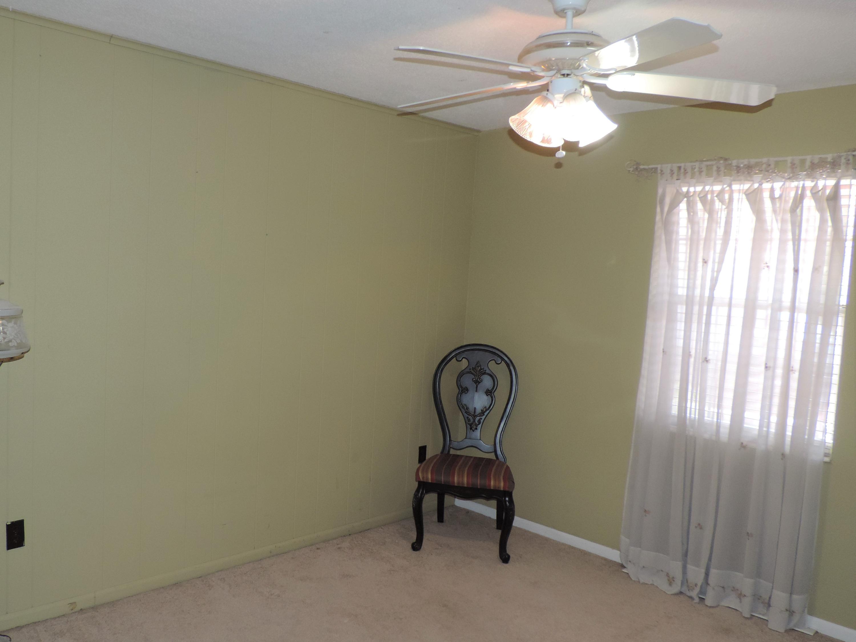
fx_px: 593
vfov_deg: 56.8
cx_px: 428
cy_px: 321
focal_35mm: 24
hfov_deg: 71.6
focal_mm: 4.3
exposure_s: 1/30
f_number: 3
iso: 200
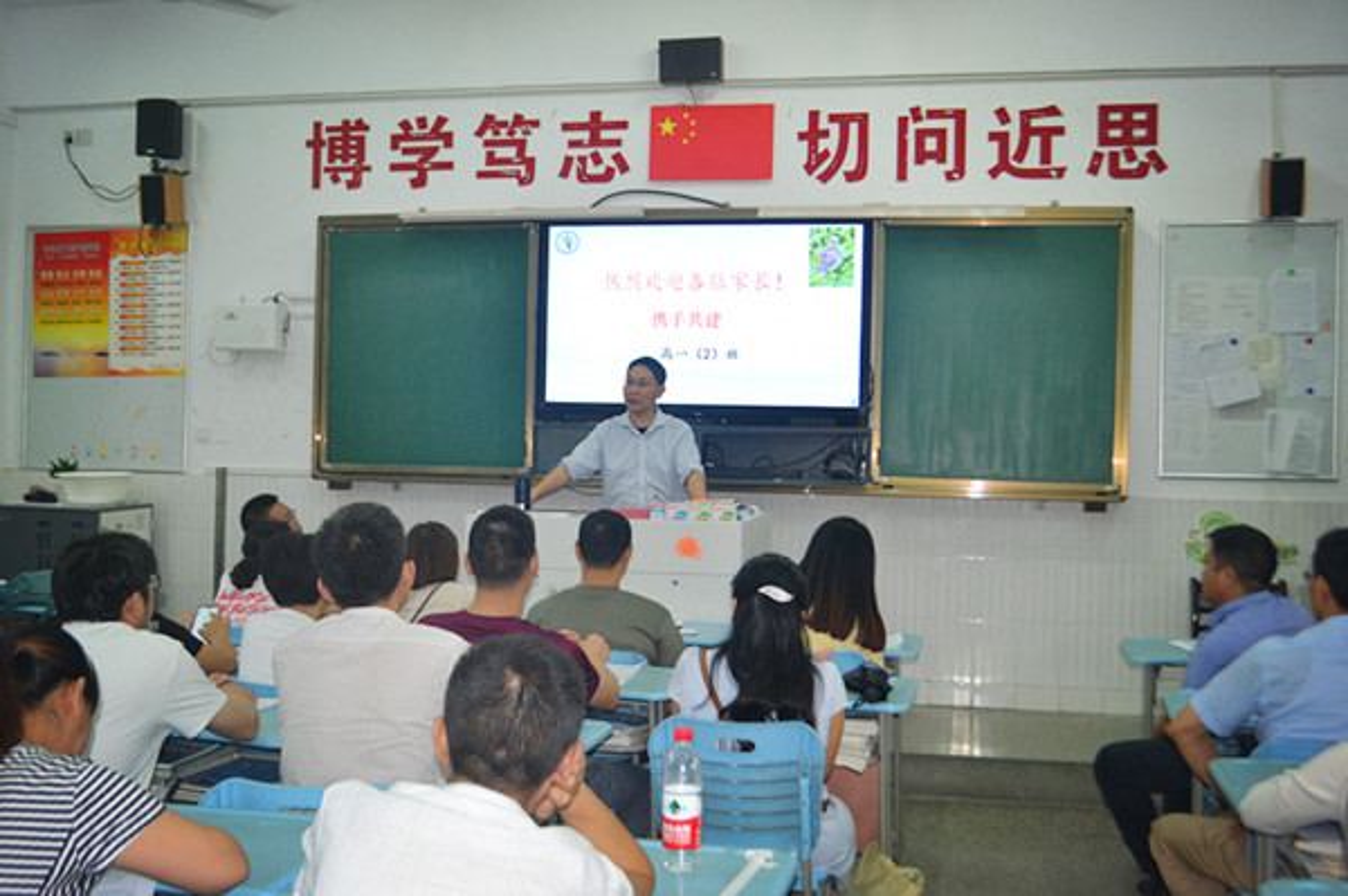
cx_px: 674
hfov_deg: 53.2
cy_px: 448
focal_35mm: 36
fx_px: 1347
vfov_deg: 36.8
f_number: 4
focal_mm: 24
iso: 1000
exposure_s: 1/60
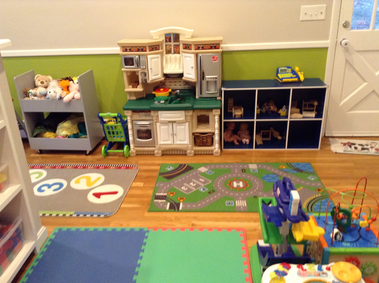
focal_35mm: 33
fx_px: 361
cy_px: 142
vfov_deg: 42.8
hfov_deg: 55.4
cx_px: 190
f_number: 2.4
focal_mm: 3.3
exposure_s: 1/17
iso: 200
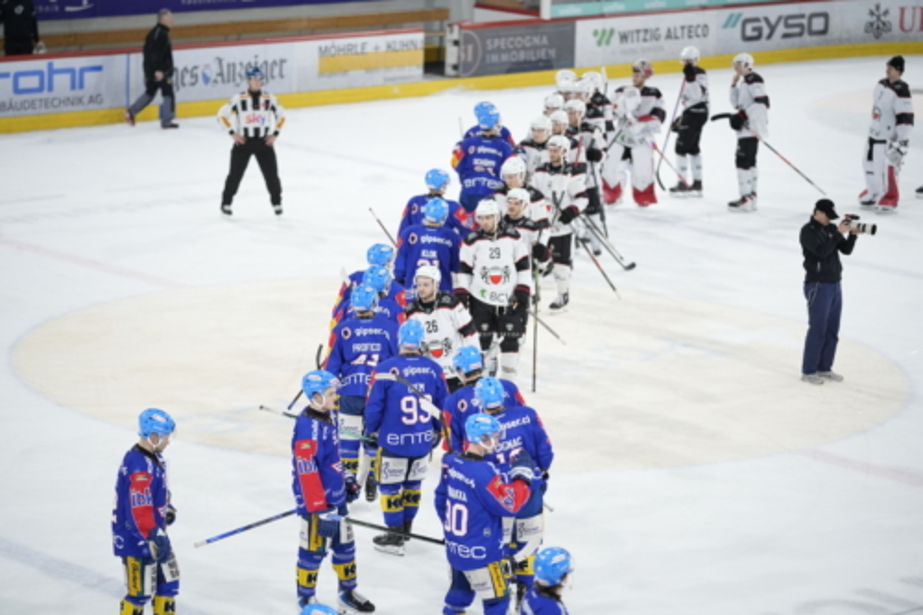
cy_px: 308
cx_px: 462
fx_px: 3460
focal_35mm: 135
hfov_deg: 15.2
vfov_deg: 10.2
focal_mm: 135
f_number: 1.8
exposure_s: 1/2000
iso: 1600
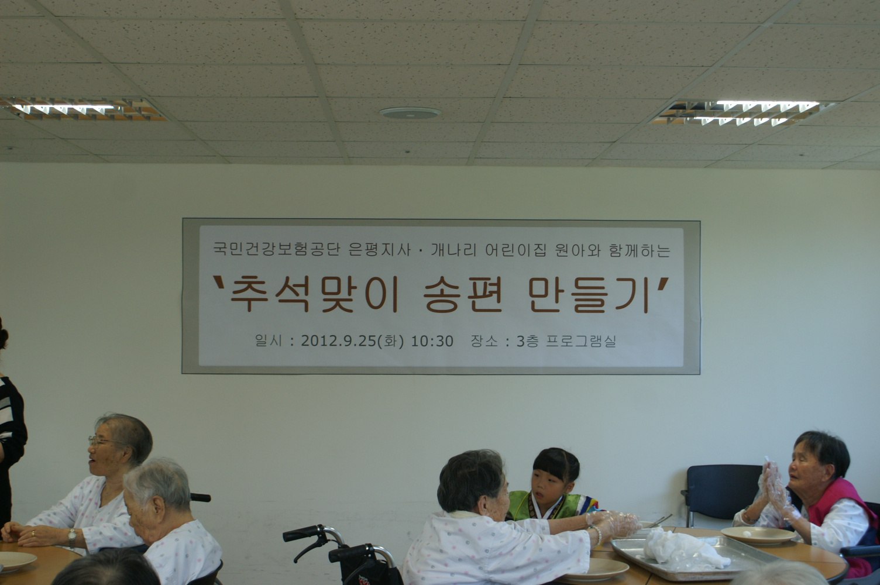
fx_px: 1282
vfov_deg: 25.7
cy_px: 292
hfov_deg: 37.9
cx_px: 440
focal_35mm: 52
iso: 400
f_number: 5.6
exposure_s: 1/60
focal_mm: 35
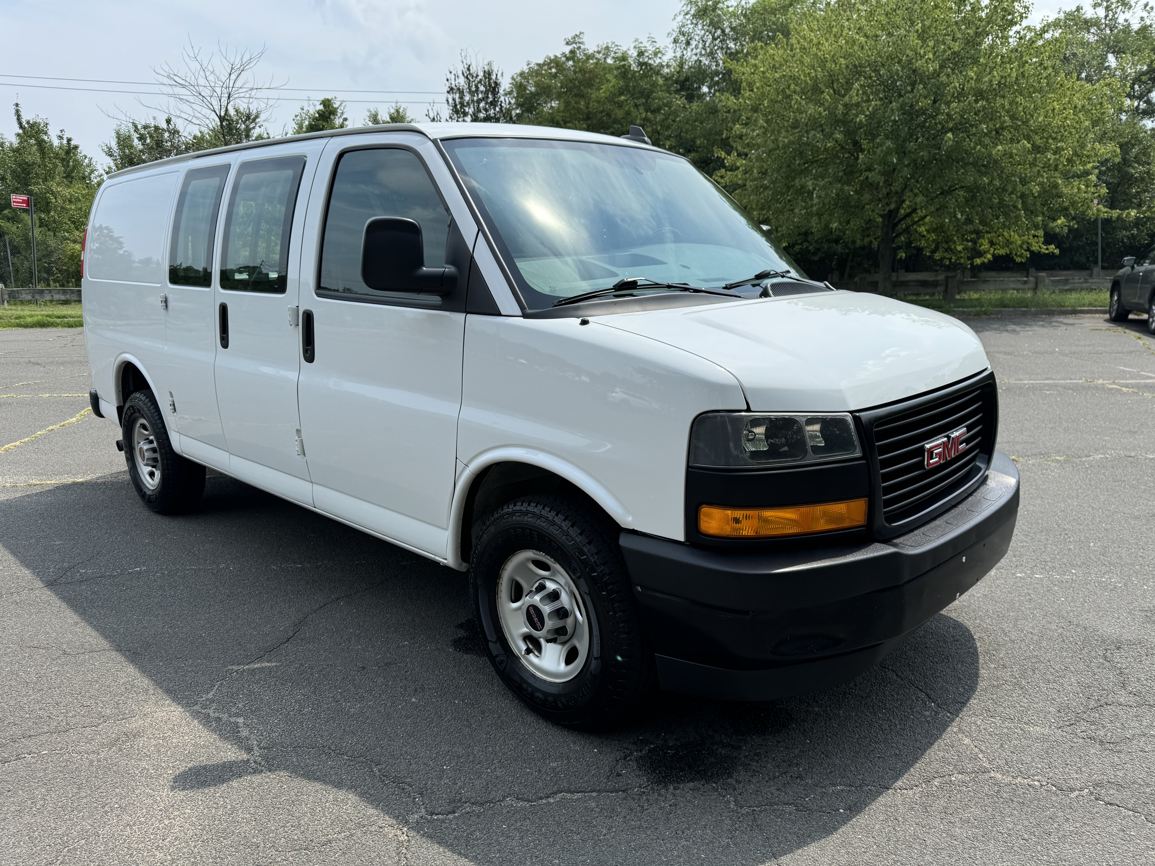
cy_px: 433
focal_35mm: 24
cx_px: 578
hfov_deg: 71.6
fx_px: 801
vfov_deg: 56.8
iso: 80
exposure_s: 1/3597
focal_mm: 6.76
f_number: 1.78
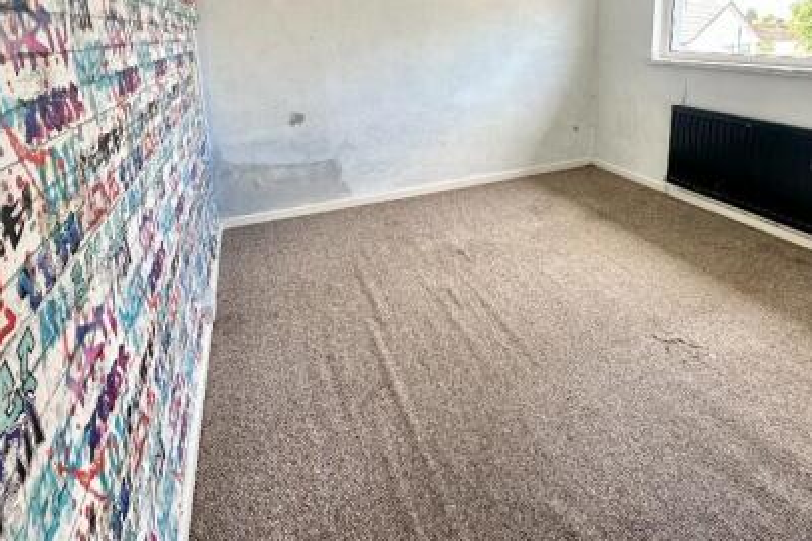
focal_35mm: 21
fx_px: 473
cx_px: 477
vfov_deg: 55.6
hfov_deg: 80.5
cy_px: 116
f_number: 2.2
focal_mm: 2.22
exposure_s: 1/99
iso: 125
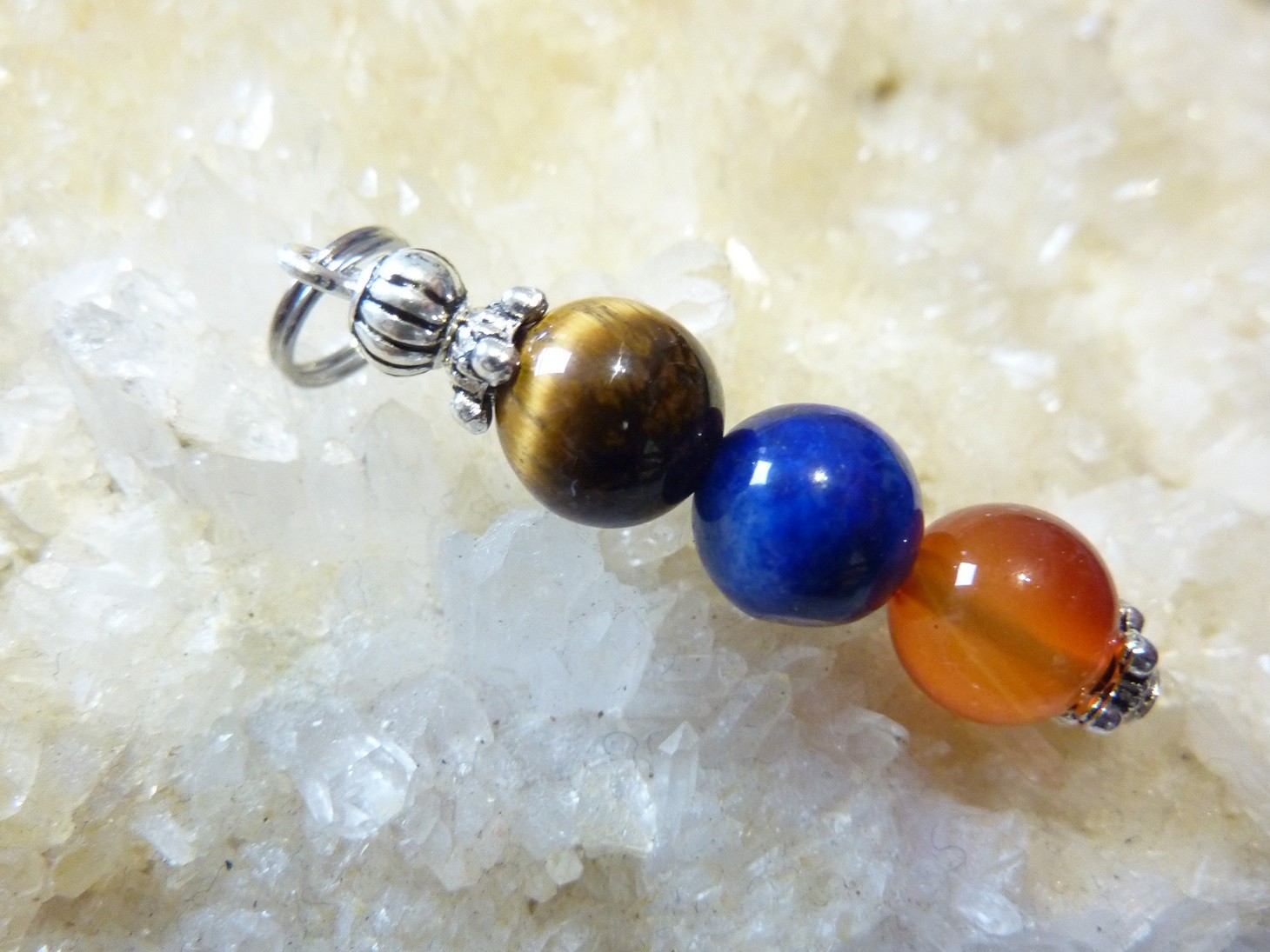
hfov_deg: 65.3
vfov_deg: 51.4
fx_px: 991
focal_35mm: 27
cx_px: 635
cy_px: 476
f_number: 3.3
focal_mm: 4.4
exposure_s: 1/6
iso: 400
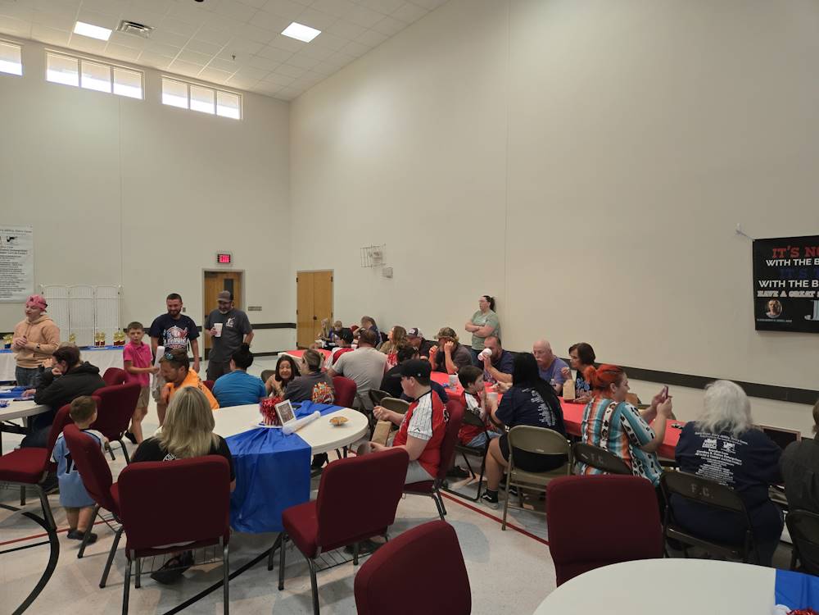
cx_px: 410
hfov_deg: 73.9
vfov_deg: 58.9
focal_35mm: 23
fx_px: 544
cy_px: 308
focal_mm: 5.4
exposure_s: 1/120
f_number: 1.8
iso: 400
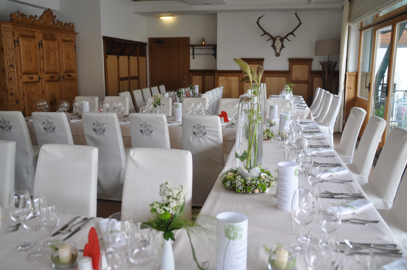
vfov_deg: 39.9
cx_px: 204
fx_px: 373
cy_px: 135
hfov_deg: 57.3
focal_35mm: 33
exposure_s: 1/60
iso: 400
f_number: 4
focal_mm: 22
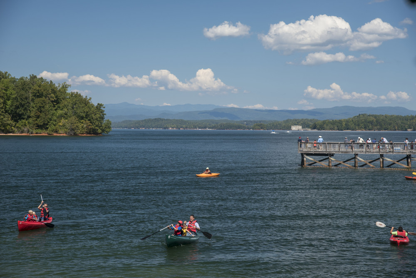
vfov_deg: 15.9
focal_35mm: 86
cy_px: 139
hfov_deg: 23.6
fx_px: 994
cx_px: 208
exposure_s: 1/200
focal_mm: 86
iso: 250
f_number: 6.3
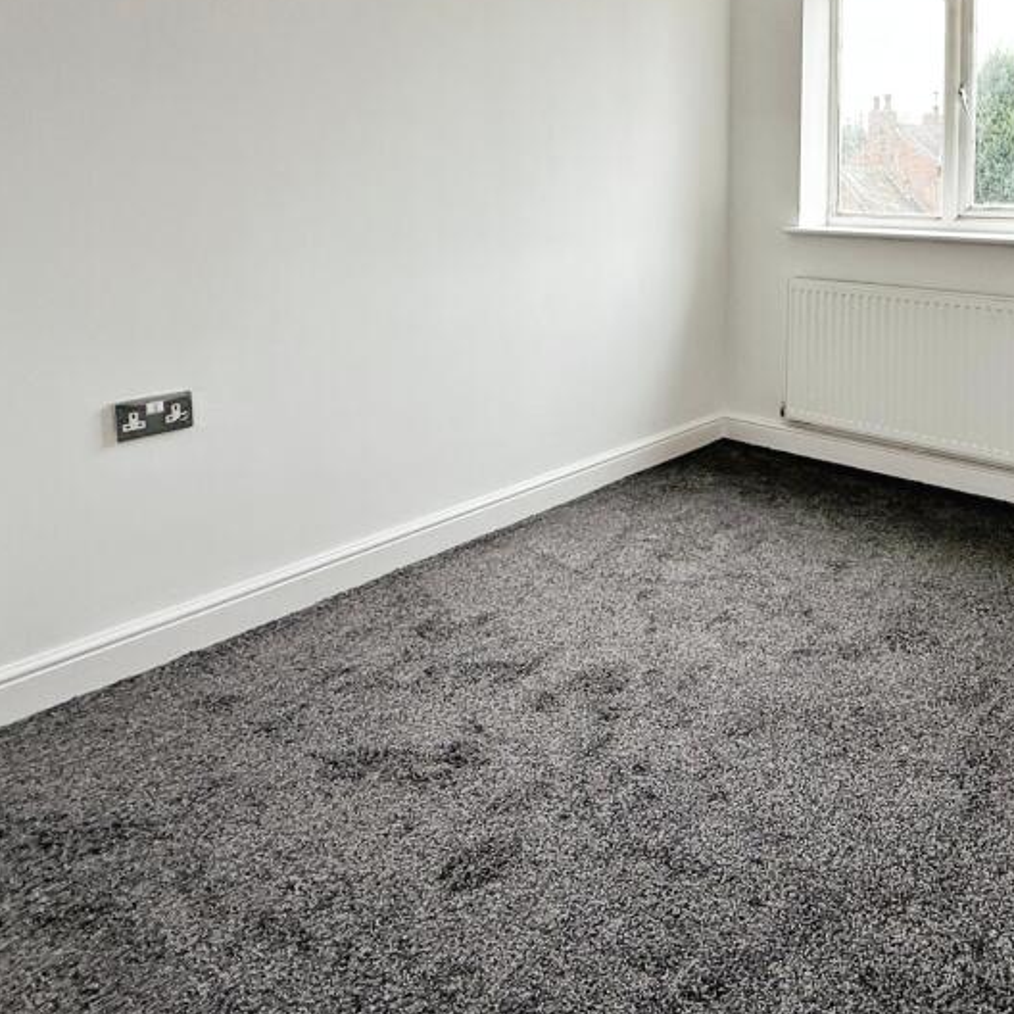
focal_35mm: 24
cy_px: 278
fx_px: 795
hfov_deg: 60.5
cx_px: 791
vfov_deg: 62.1
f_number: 2.2
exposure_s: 1/99
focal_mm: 2.22
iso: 125
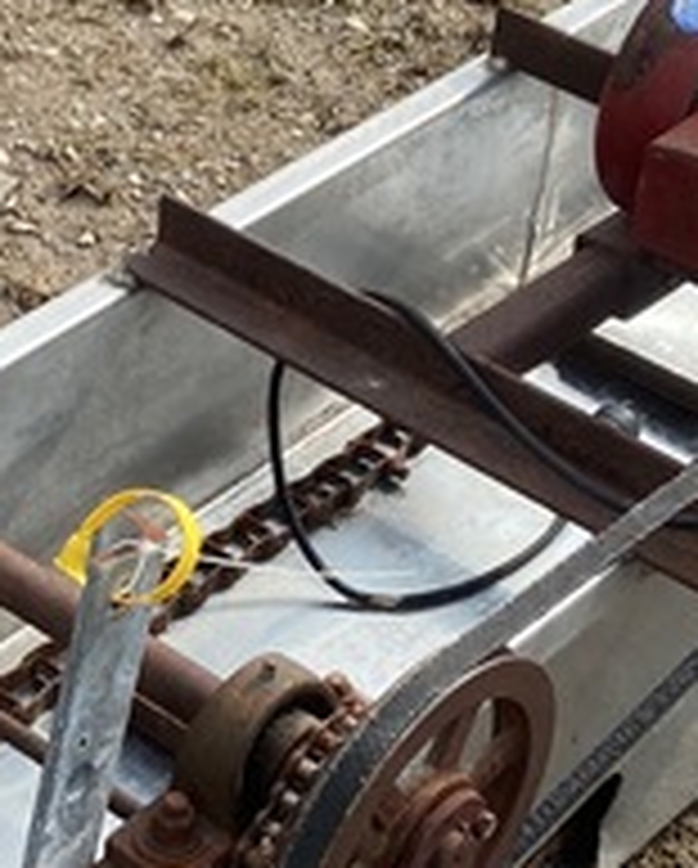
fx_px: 2705
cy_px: 540
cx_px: 32
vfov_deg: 18.2
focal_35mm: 105
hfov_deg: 14.5
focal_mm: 4.25
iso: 32
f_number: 1.8
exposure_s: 1/1300
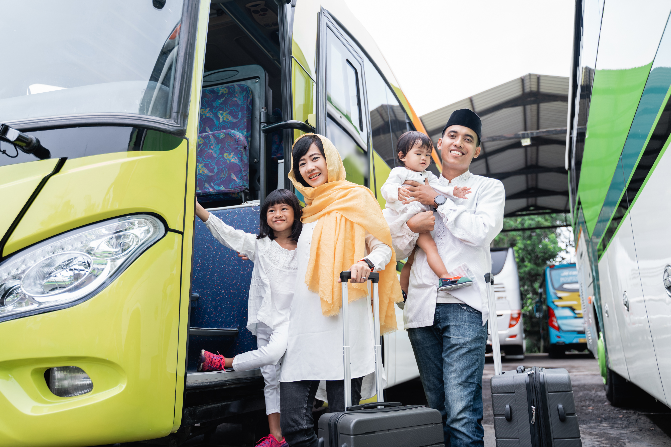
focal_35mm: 32
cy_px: 224
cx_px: 336
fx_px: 596
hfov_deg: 58.7
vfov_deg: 41.1
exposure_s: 1/400
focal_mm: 32
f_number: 2.8
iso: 160
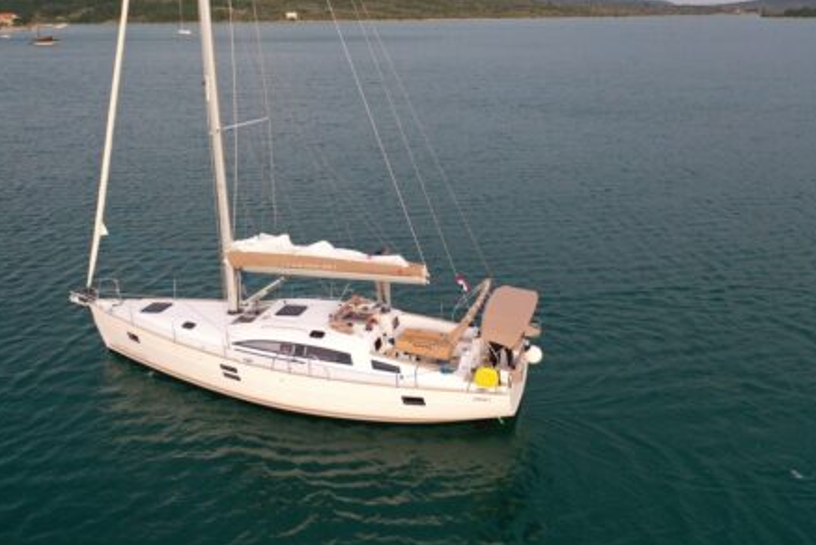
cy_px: 251
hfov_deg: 58.7
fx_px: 726
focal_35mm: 32
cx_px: 429
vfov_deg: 41.1
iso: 400
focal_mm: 10.26
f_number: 2.8
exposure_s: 1/25
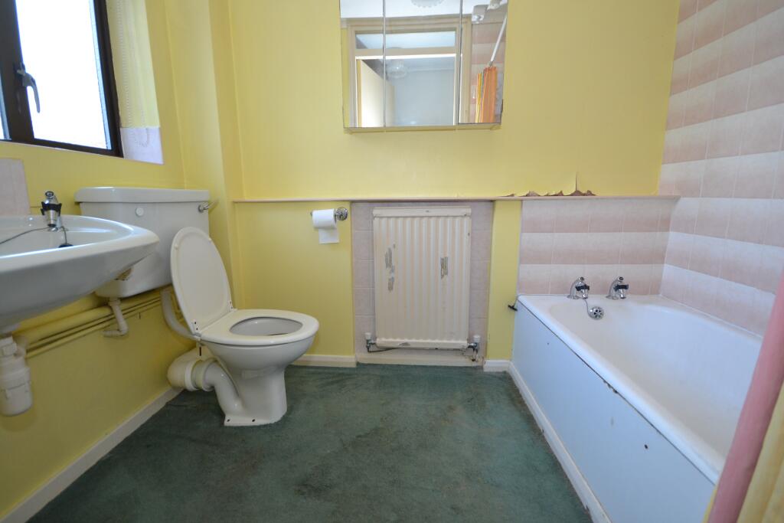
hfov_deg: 100.4
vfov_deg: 77.3
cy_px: 262
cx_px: 392
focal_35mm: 15
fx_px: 327
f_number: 4
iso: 560
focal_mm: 10
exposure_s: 1/60
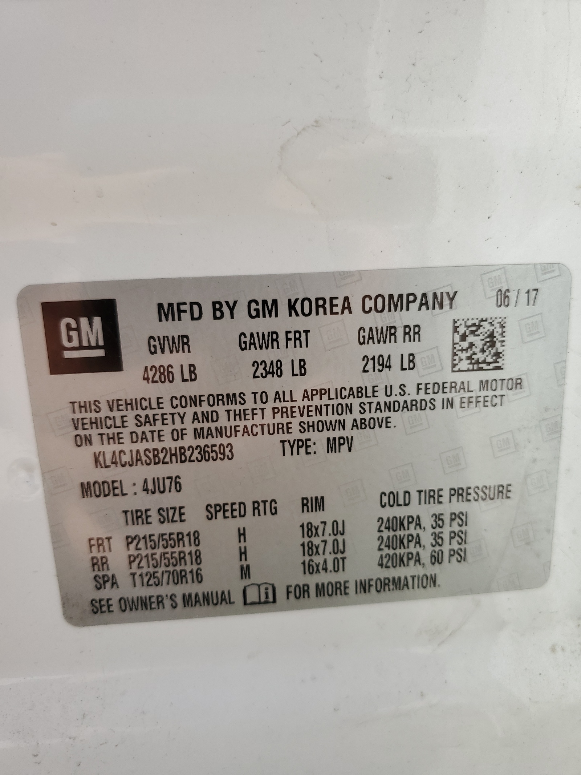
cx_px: 290
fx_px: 582
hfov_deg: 53.1
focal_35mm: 26
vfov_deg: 67.3
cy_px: 388
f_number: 1.5
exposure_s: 1/1111
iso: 50
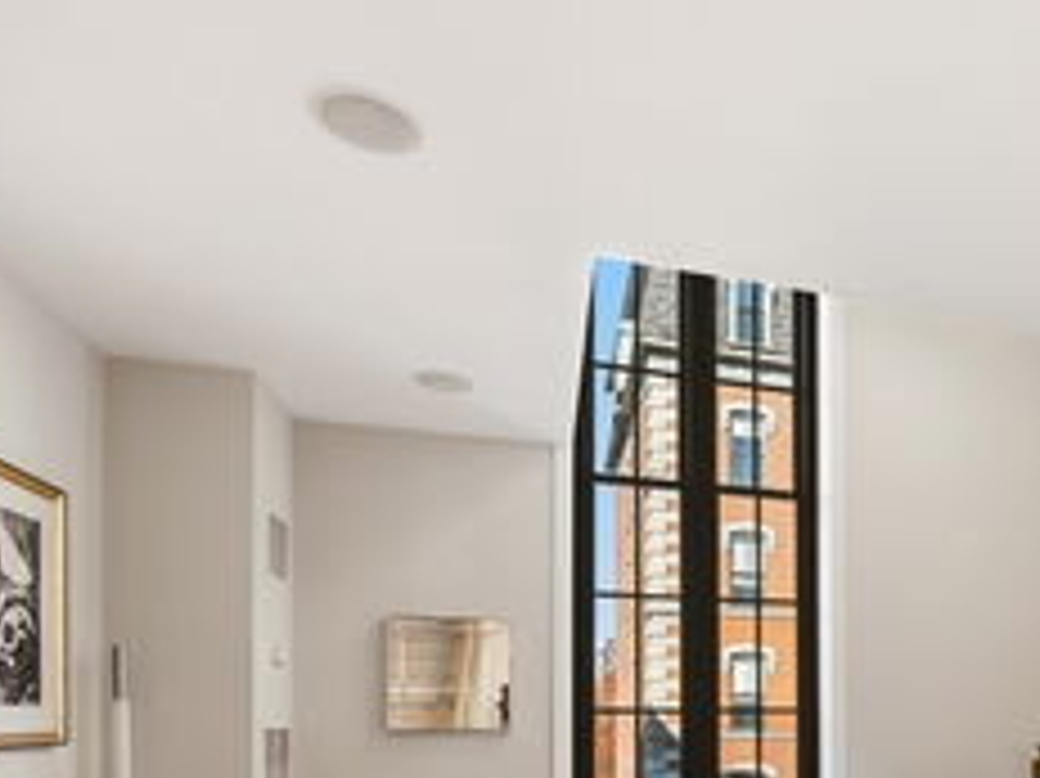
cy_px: 708
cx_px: 869
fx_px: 841
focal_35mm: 28
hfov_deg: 57.4
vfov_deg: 44.9
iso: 100
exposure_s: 1/1.25
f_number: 8
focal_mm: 14
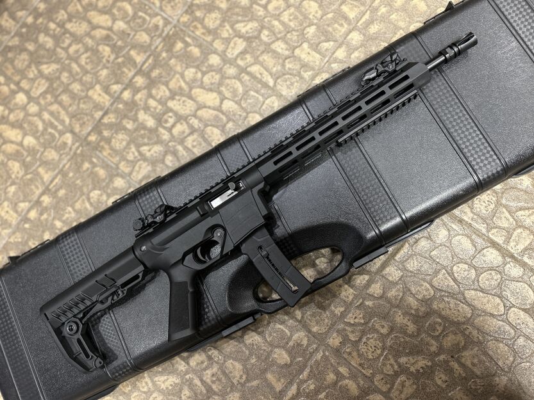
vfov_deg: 53.1
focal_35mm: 26
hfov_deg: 67.3
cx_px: 267
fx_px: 401
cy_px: 200
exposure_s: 1/50
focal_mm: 5.7
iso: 200
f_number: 1.5
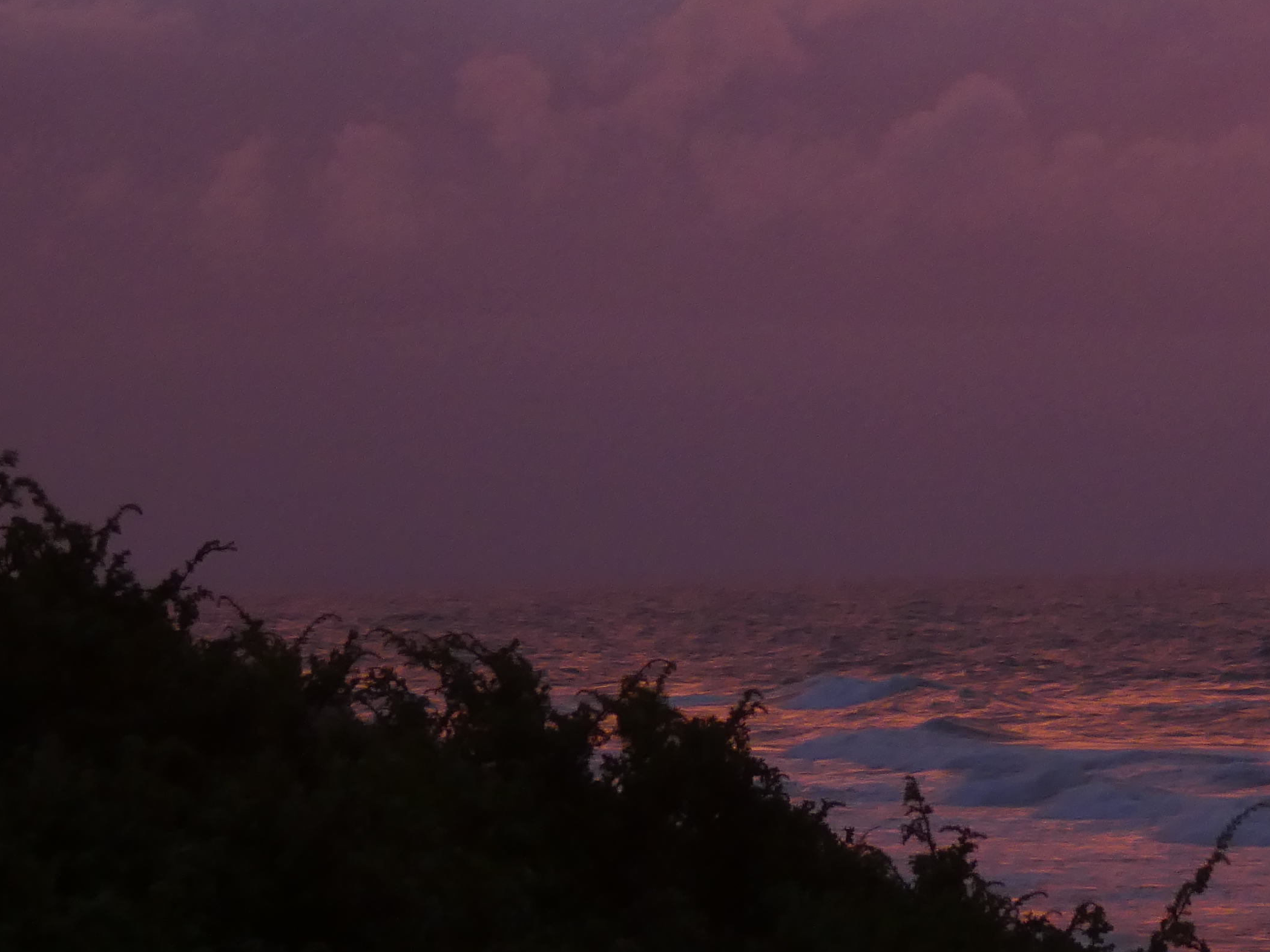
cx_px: 1441
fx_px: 8990
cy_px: 5
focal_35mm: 245
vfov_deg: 6.1
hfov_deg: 8.0
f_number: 4.9
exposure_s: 1/20
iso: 200
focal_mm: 18.8
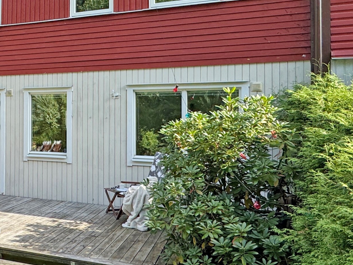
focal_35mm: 33
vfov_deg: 42.5
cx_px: -43
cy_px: 93
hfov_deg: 42.4
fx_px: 336
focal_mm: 2.22
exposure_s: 1/462
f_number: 2.2
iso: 40
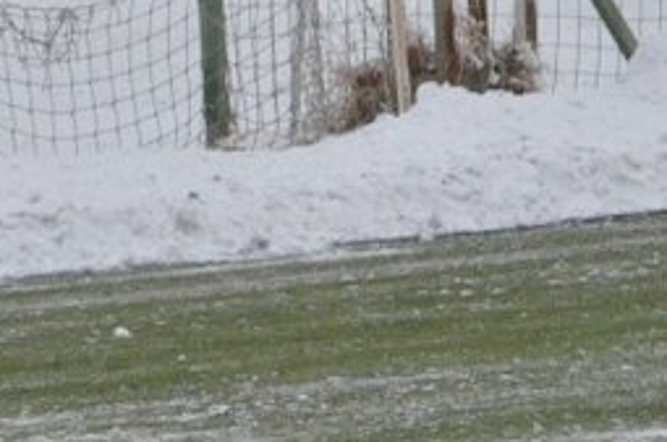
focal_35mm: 775
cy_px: 263
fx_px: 14332
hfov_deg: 2.6
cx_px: -813
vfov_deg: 1.8
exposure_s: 1/1000
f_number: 8
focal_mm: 110
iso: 1250
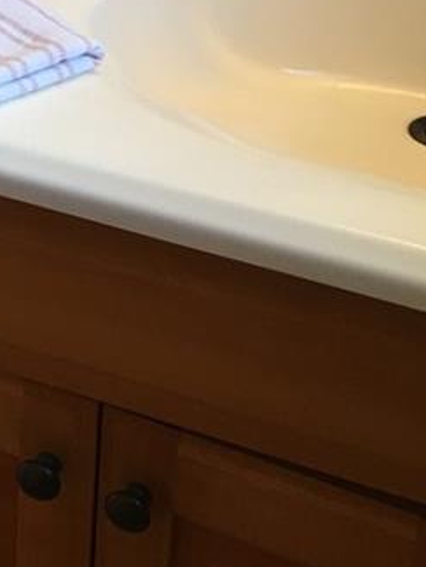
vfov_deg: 18.1
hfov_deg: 12.6
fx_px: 1755
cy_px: 49
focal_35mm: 107
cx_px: -349
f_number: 2.2
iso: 25
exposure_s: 1/15
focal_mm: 4.15
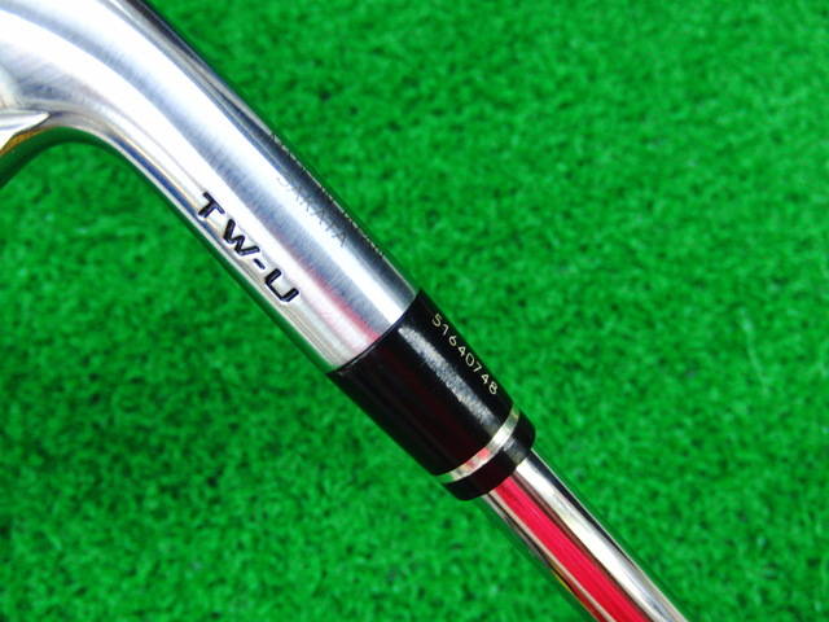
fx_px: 886
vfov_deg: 38.7
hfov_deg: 50.1
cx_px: 414
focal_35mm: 37
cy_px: 311
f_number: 3.6
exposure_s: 1/30
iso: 400
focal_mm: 6.42
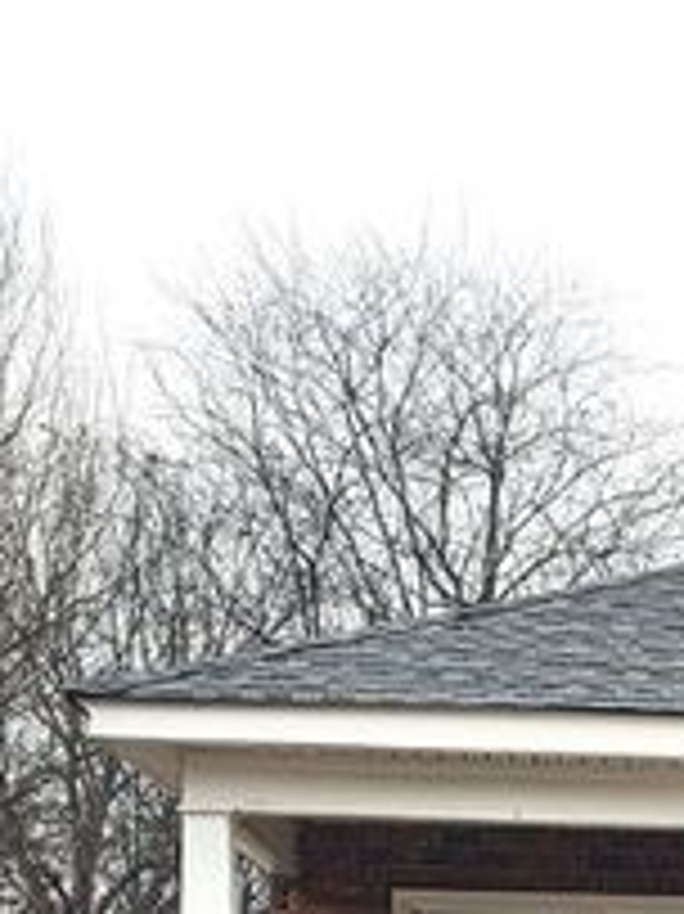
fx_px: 3033
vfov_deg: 15.7
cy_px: 1385
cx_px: 1084
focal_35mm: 115
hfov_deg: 12.2
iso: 40
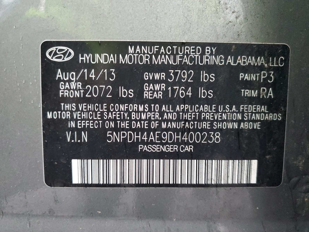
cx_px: 154
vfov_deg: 53.1
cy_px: 116
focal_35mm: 26
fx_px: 232
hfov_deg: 67.3
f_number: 1.5
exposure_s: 1/60.2
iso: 376
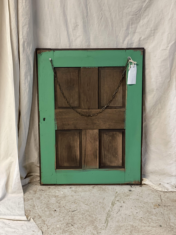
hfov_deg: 28.0
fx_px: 353
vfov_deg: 36.8
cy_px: 118
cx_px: 88
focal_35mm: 52
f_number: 2
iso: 200
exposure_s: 1/33
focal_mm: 6
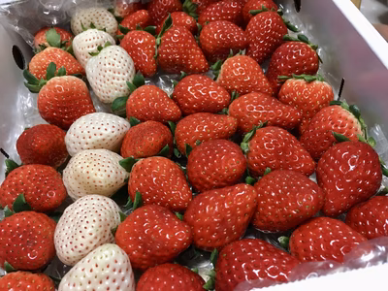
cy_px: 146
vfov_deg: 48.2
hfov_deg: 61.7
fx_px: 325
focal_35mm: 29
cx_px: 194
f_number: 2.2
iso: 100
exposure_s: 1/30
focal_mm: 4.15
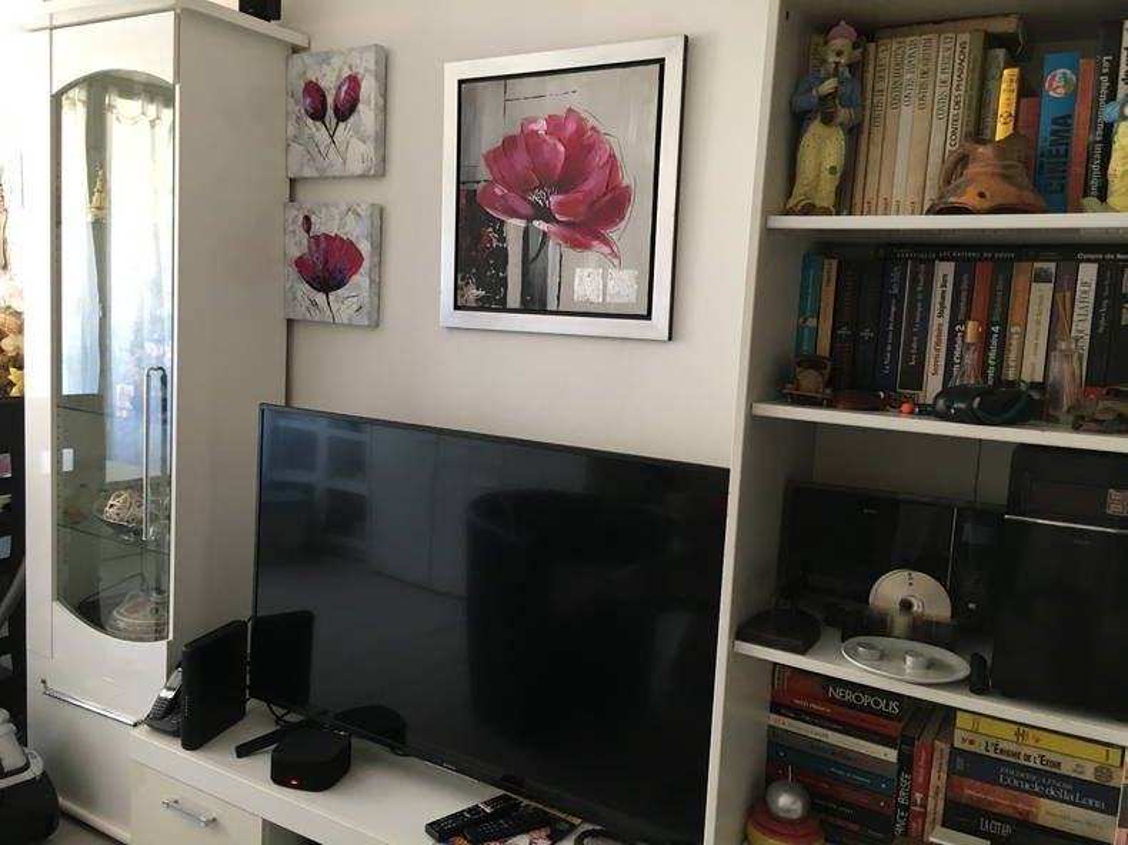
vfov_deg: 48.2
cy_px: 422
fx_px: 945
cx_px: 564
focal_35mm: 29
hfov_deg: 61.7
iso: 80
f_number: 2.2
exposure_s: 1/17
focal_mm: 4.15
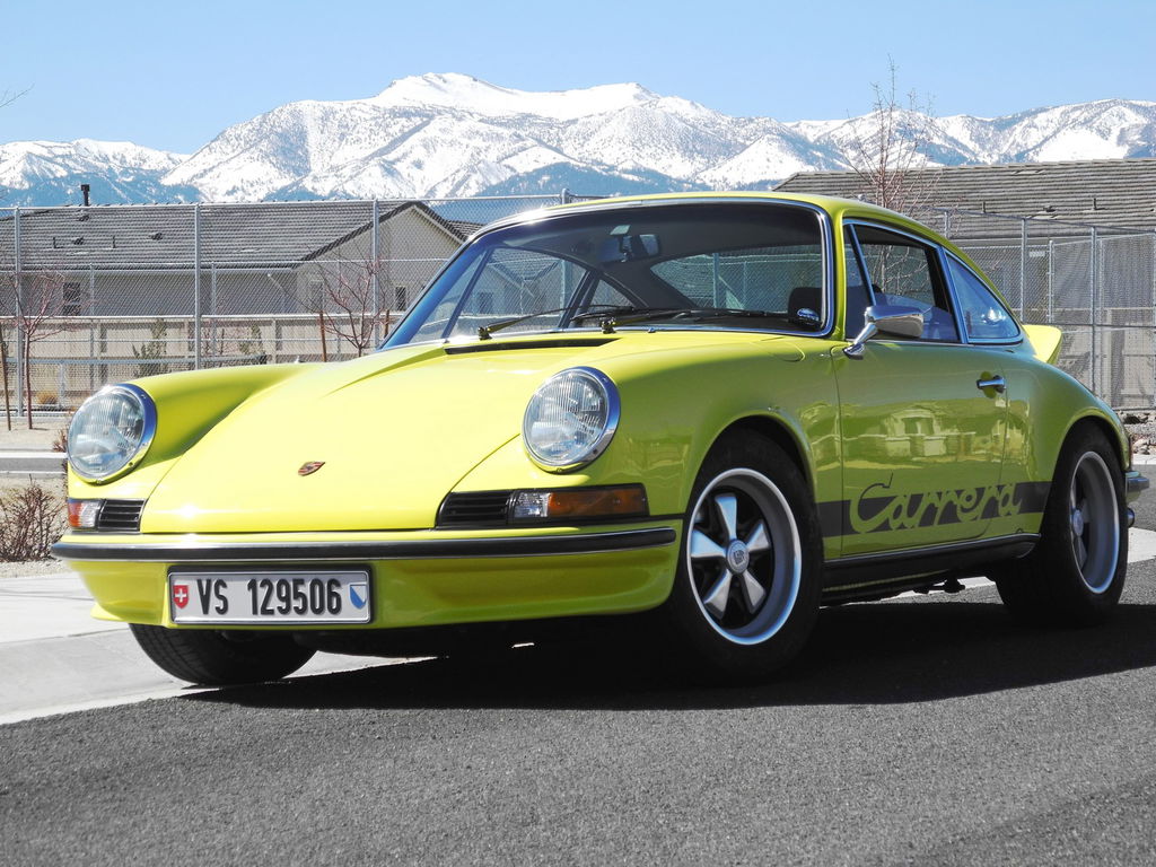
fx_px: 3506
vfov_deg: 14.1
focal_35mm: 105
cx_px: 578
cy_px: 434
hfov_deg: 18.7
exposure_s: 1/1100
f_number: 4.5
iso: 100
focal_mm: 22.5
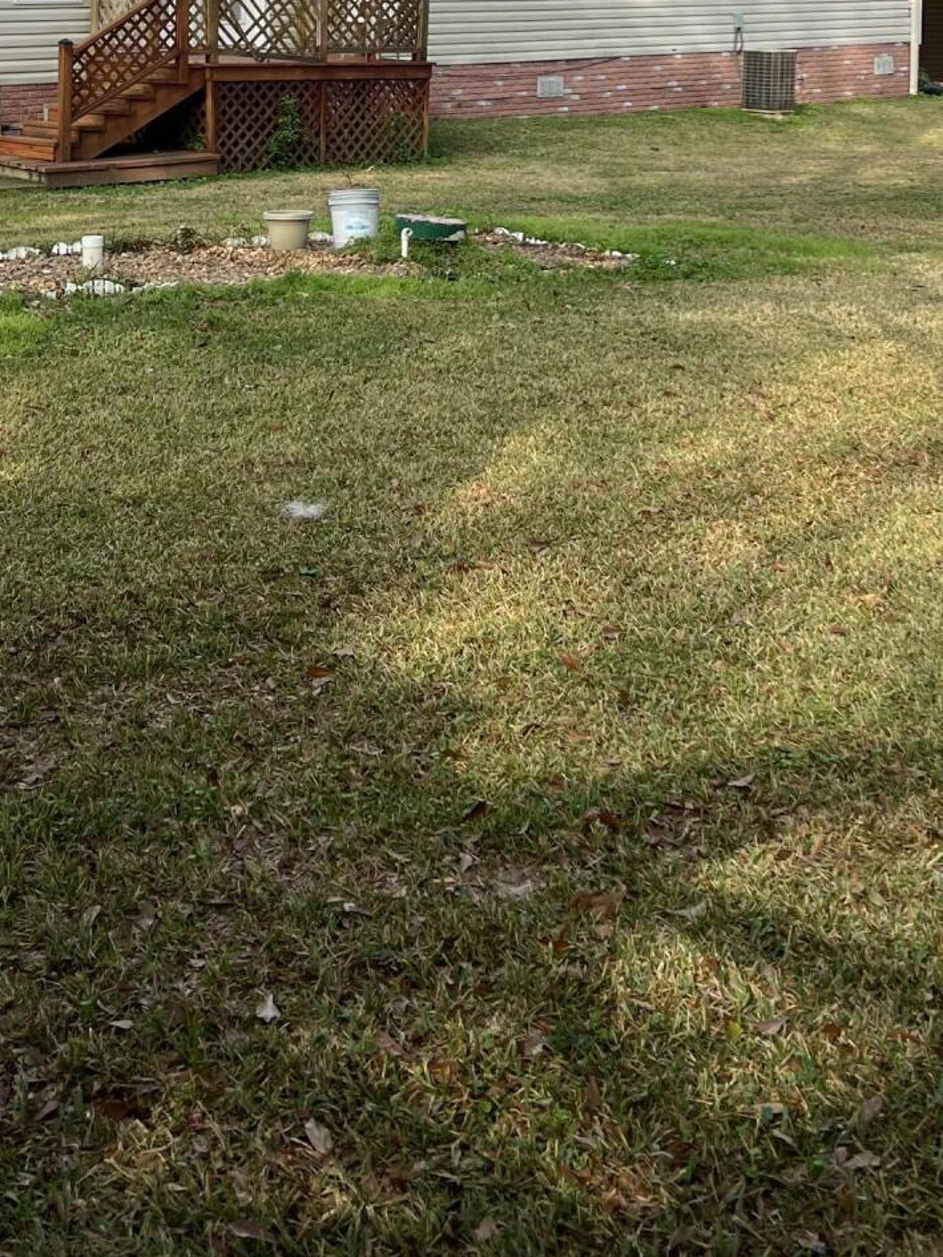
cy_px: 102
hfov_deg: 26.5
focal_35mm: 55
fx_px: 1997
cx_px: 416
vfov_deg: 33.0
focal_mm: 5.7
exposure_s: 1/2915
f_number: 1.5
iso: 50
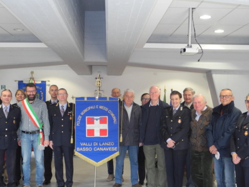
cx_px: 93
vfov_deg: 27.3
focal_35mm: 53
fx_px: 381
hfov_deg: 36.0
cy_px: 128
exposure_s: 1/30
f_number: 3.2
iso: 280
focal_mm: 7.4
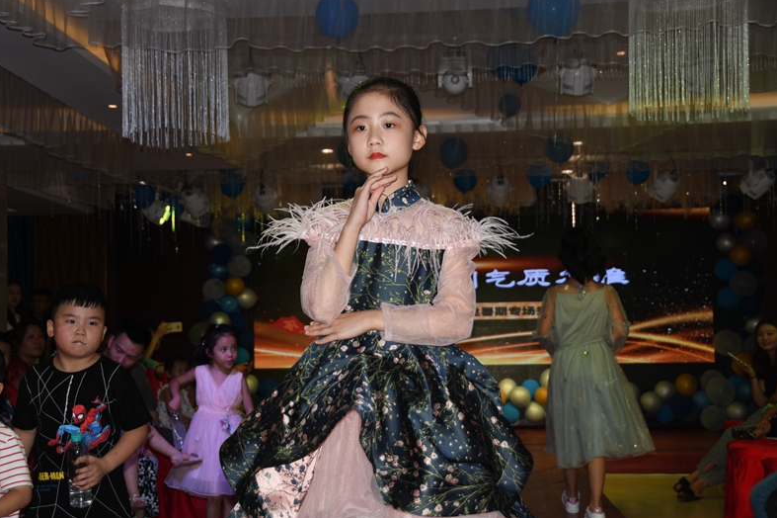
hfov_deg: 32.9
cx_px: 388
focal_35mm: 61
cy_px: 258
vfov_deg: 22.2
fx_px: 1316
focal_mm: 40
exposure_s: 1/250
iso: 160
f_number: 5
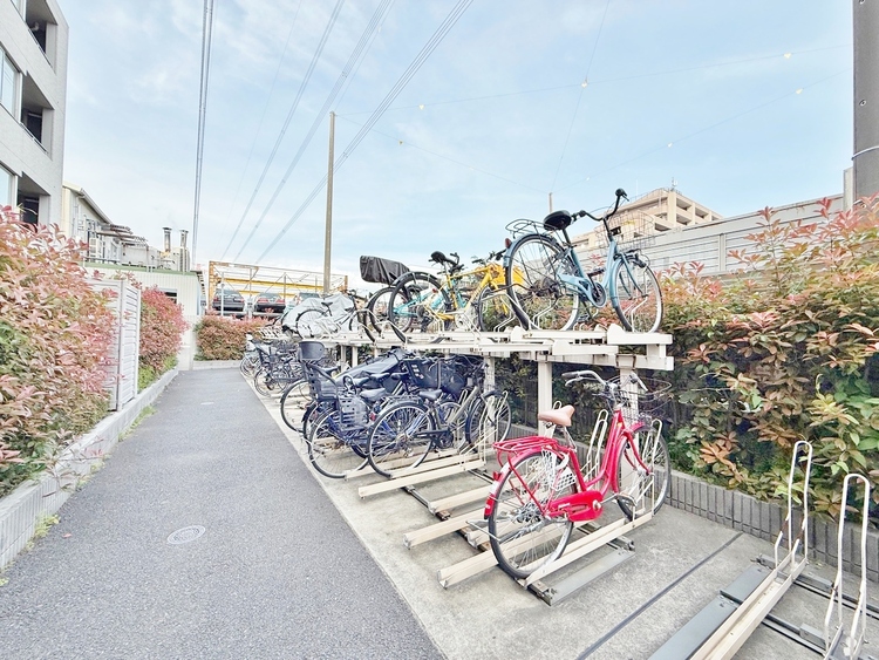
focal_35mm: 14
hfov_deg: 102.0
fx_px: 356
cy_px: 330
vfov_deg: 85.7
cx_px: 440
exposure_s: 1/1125
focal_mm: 2.22
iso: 50
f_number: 2.2
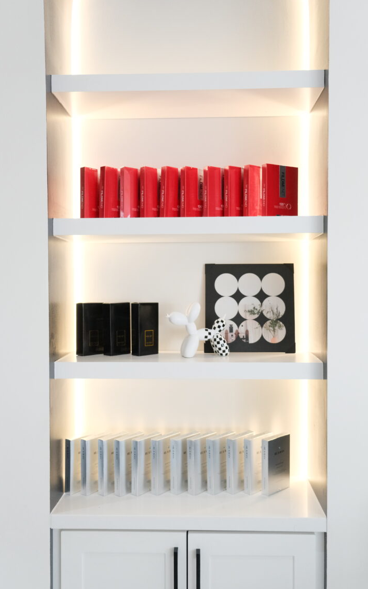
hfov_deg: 41.8
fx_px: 482
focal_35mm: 30
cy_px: 293
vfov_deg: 62.9
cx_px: 189
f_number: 2.8
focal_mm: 19.6
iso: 2000
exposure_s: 1/500
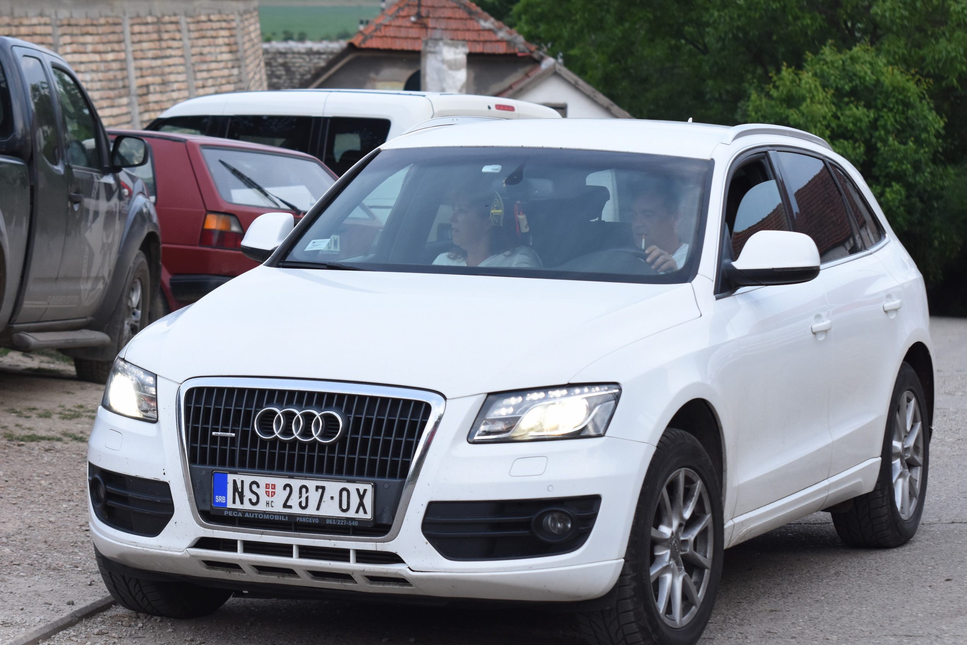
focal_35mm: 129
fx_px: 3466
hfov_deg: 15.9
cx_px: 484
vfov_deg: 10.6
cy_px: 322
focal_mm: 86
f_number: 4
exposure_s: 1/200
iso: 640
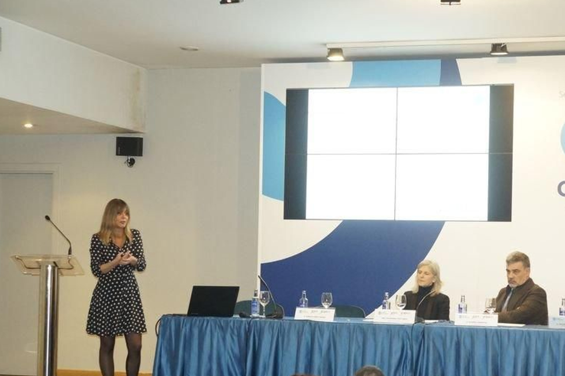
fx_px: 1140
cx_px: 375
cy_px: 244
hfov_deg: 27.7
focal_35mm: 73
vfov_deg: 18.7
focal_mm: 35
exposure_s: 1/50
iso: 1600
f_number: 4.5
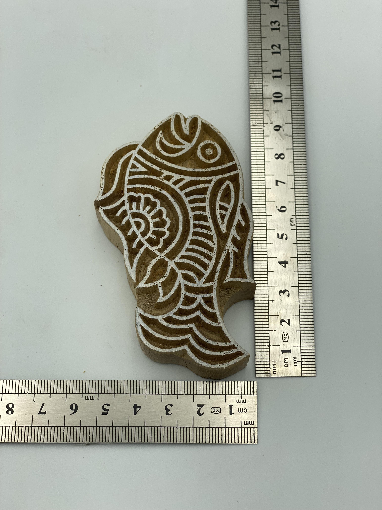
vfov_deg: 36.8
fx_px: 765
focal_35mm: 52
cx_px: 191
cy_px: 255
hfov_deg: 28.0
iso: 20
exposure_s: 1/786
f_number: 2
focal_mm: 6
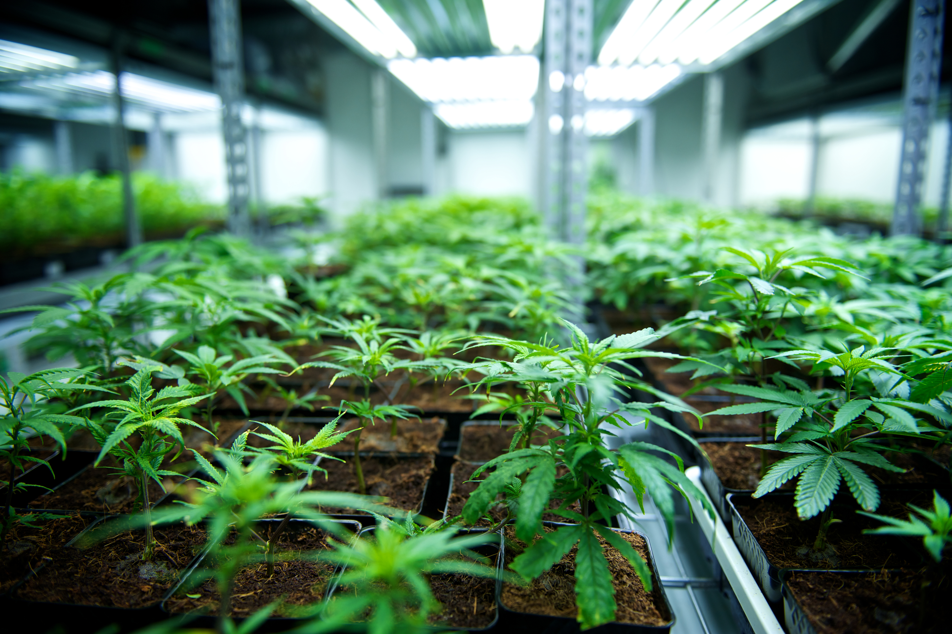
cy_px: 317
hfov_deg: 73.8
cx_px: 476
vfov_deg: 53.1
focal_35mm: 24
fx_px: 634
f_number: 2.8
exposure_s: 1/500
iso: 250
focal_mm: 24
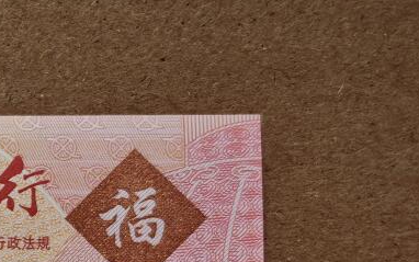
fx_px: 2216
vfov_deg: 6.7
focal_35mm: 194
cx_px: -333
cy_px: 374
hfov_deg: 10.2
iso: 160
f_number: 1.63
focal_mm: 5.85
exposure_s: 1/100
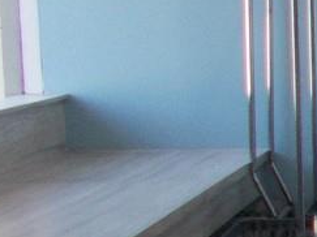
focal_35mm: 171
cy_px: 184
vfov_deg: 8.7
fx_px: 1565
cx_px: 963
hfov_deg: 9.2
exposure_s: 1/80
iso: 80
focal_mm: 4.6
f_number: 3.2
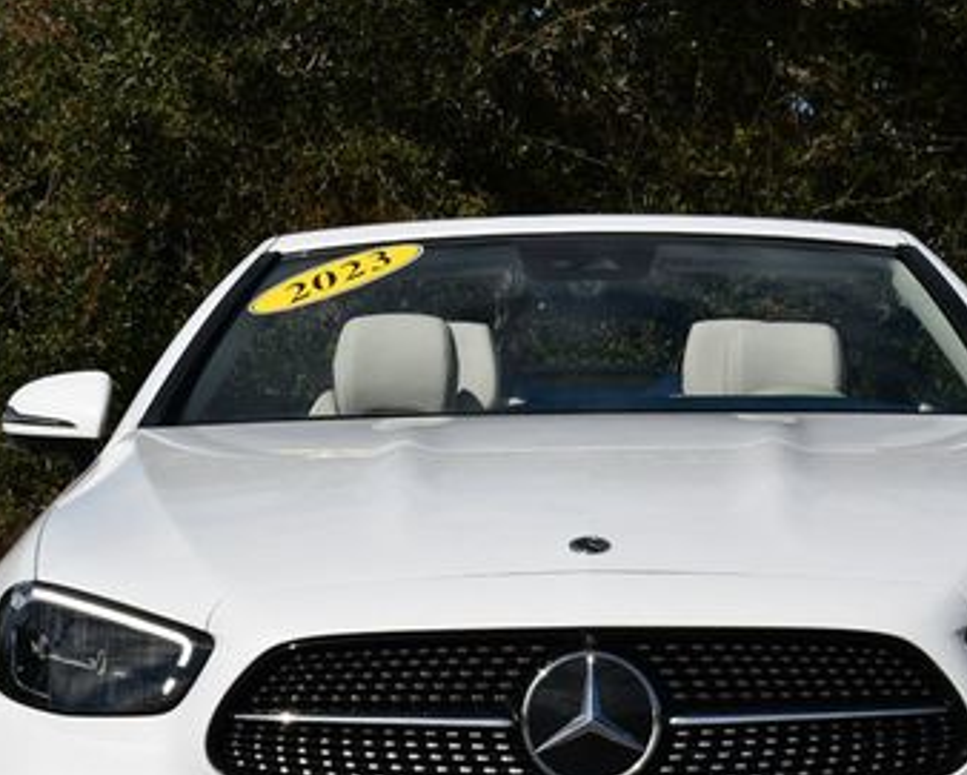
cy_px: 575
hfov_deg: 12.0
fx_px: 4583
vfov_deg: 9.7
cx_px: 601
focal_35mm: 160
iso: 100
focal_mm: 45
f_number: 11
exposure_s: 1/500
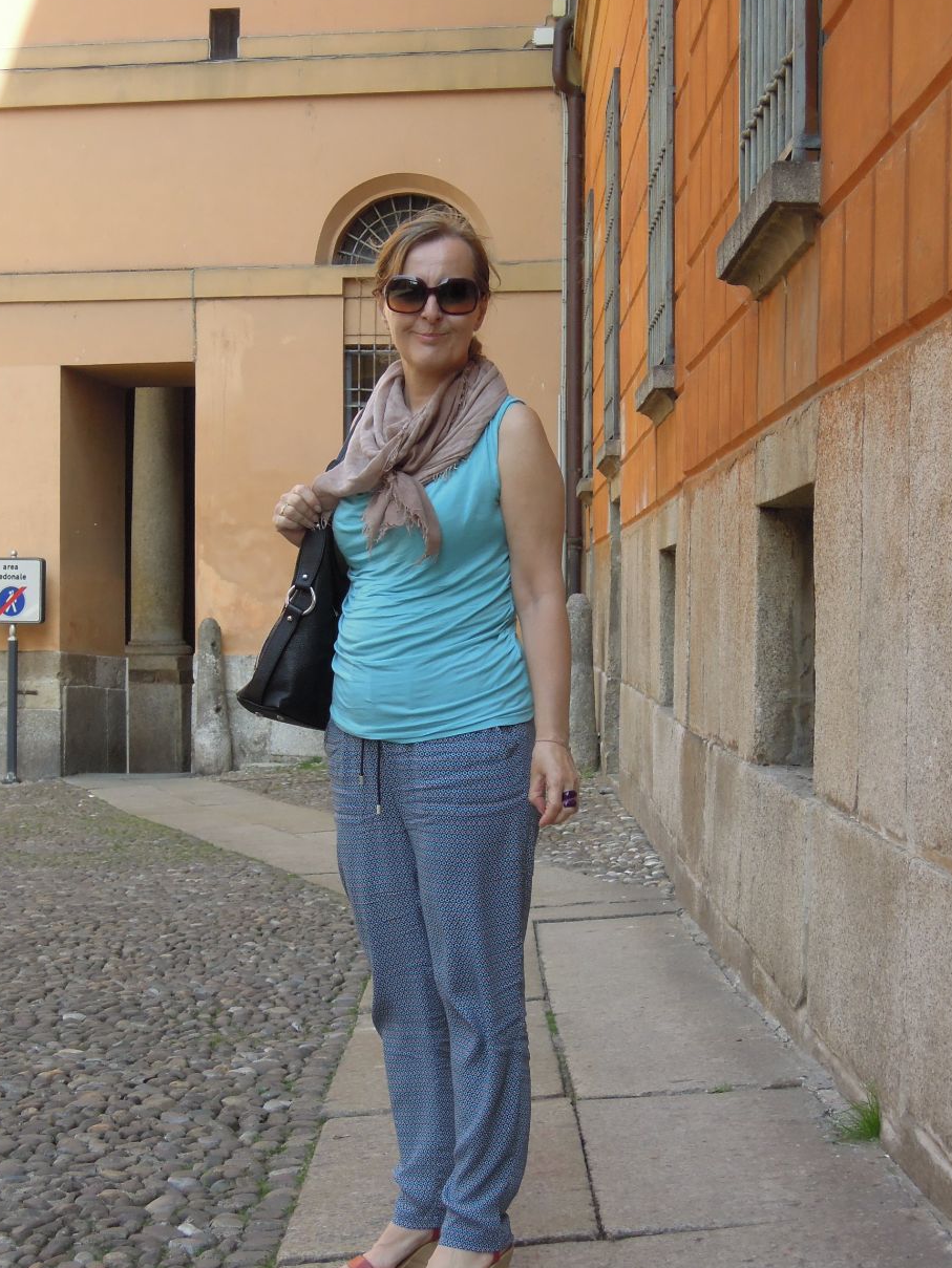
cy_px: 650
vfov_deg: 27.8
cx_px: 439
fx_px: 2566
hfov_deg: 21.0
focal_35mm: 70
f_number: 4.2
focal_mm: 11.1
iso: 160
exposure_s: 1/250
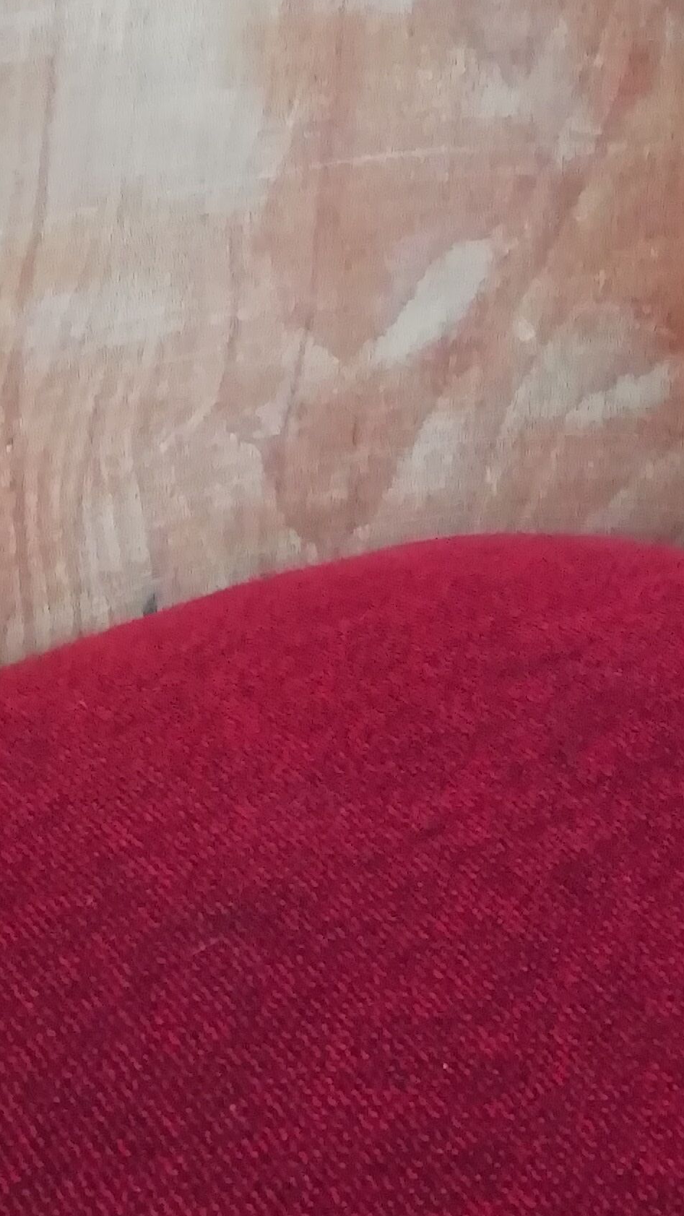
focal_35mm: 70
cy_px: -16
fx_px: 2256
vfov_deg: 28.2
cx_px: 39
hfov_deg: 16.9
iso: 500
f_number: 2.2
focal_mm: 3.46
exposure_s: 1/25
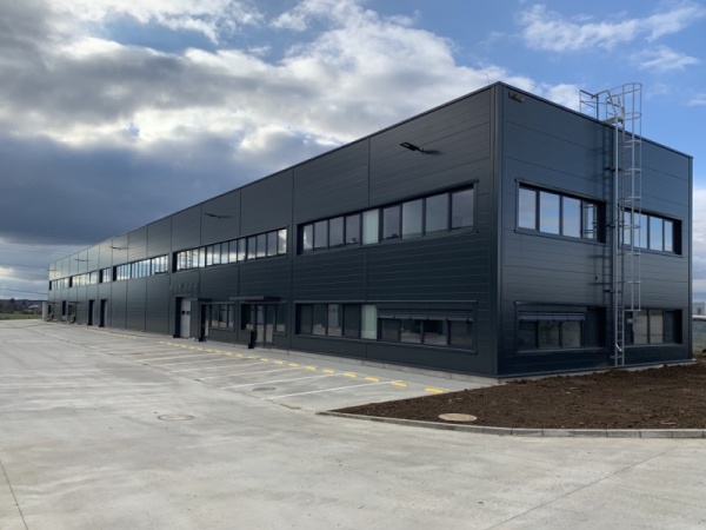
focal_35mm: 26
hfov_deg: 67.3
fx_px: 530
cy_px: 265
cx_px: 353
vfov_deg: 53.1
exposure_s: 1/1779
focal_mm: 4.25
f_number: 1.8
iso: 25
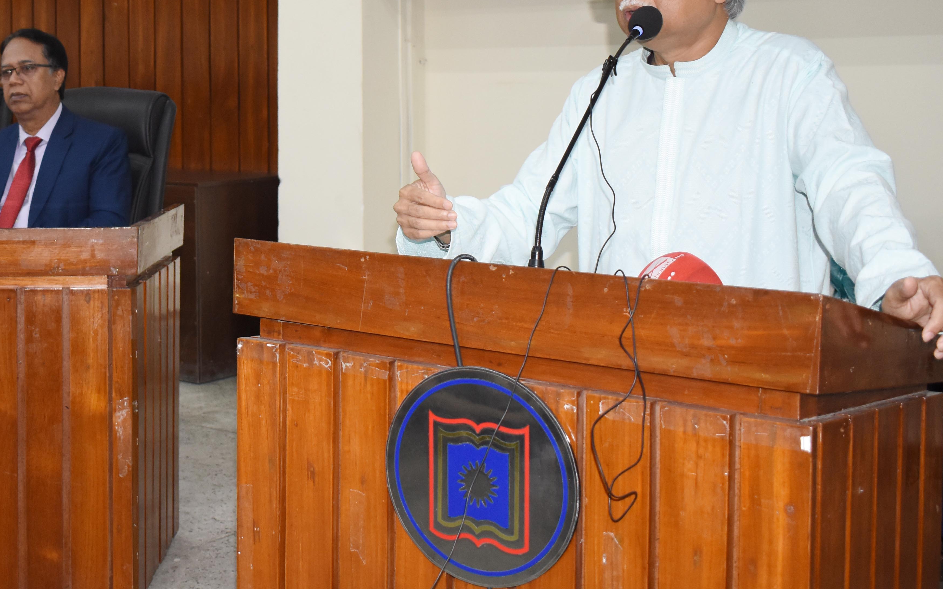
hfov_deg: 33.7
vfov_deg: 22.0
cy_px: 105
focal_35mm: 58
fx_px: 1491
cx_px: 144
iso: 1000
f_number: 4.5
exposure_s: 1/160
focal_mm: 22
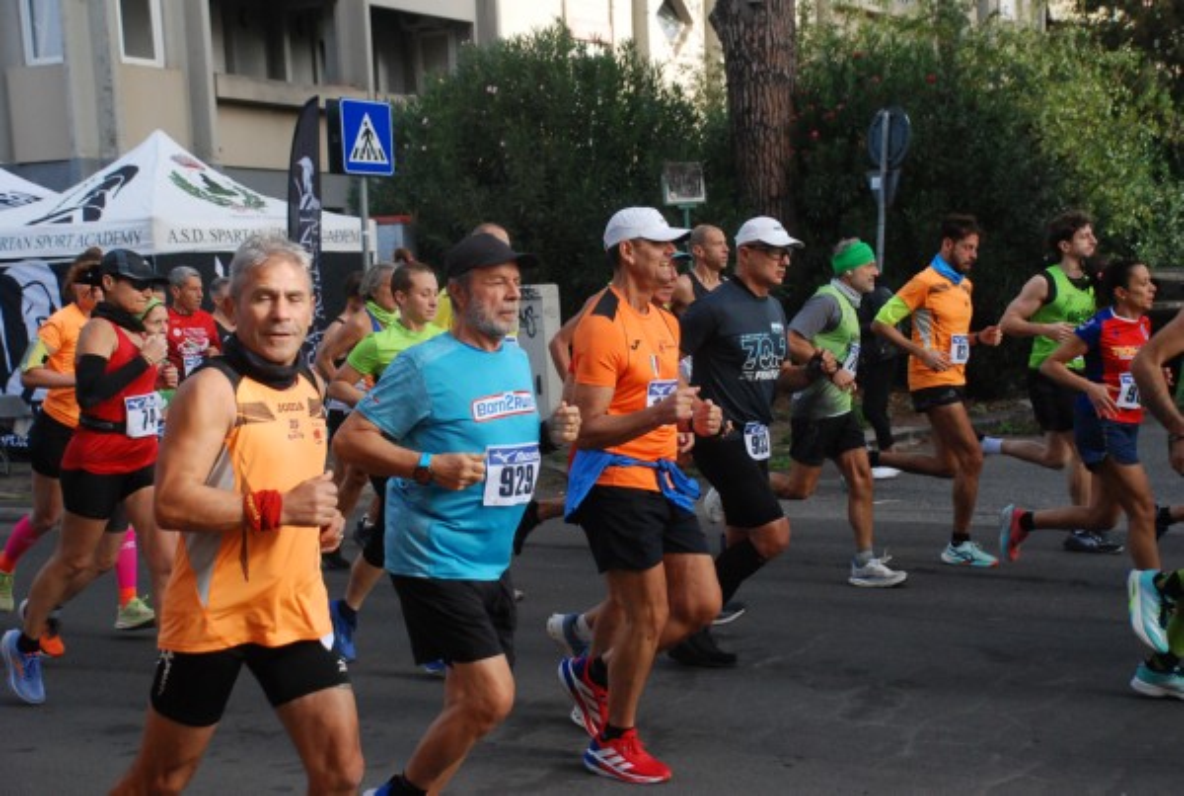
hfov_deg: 35.0
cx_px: 592
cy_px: 398
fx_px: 1879
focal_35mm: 57
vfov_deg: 23.9
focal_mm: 38
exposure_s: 1/1250
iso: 1000
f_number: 4.5
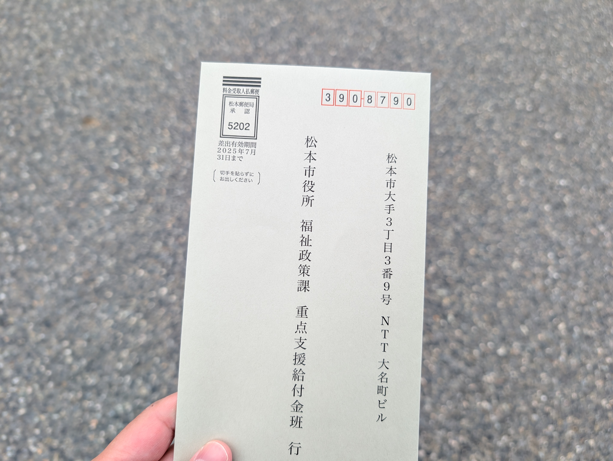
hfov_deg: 71.5
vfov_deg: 56.9
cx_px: 306
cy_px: 230
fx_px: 426
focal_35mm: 24
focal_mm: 6.9
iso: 35
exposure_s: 1/746
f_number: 1.68
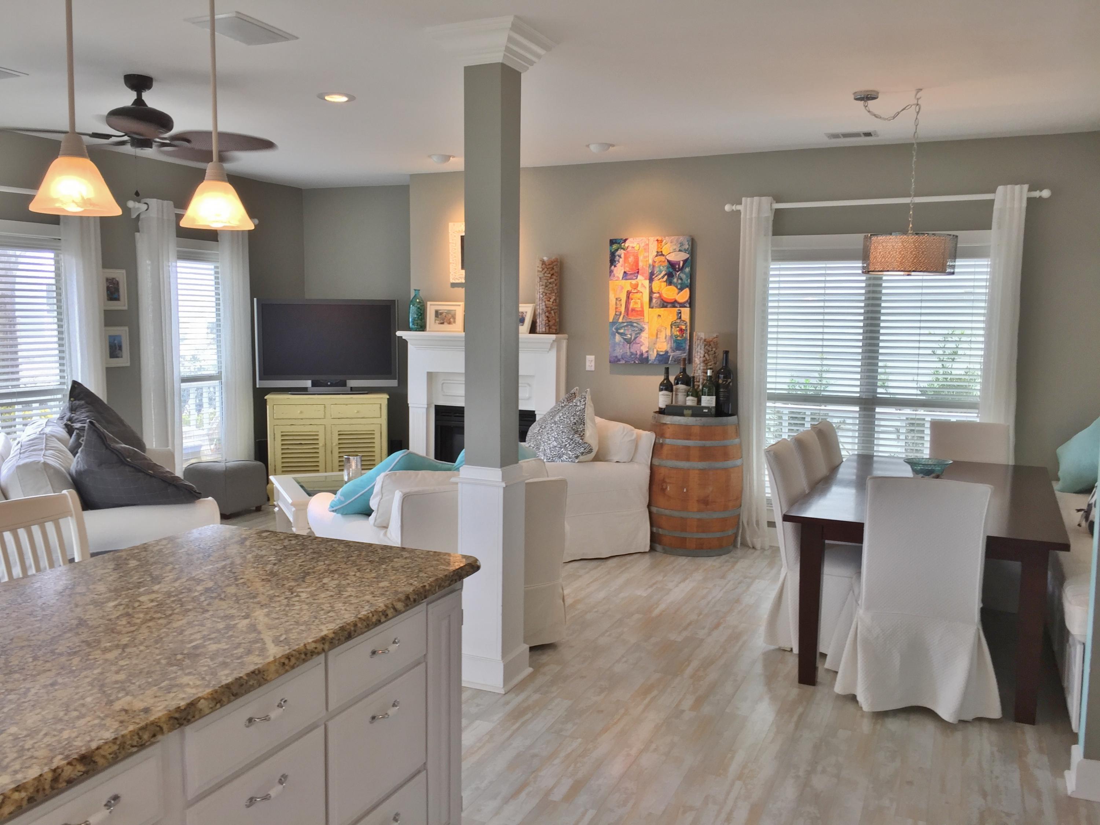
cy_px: 412
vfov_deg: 48.2
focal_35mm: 29
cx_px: 550
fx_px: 922
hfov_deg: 61.7
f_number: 2.2
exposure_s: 1/30
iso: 32
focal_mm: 4.15
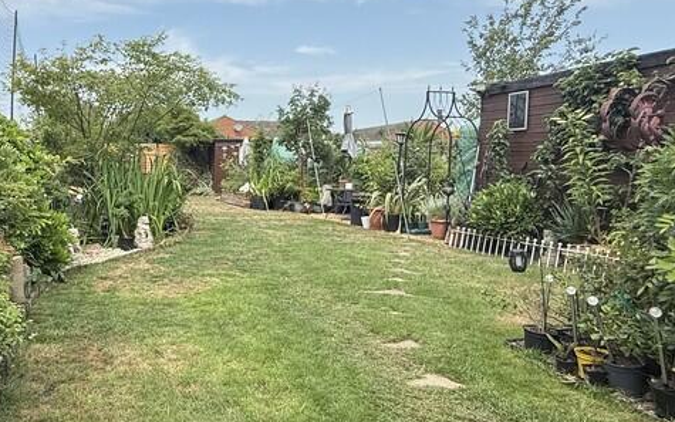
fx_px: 589
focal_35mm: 32
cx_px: 176
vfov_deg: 39.4
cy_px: 185
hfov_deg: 56.9
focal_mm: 2.22
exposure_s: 1/1613
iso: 50
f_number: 2.2
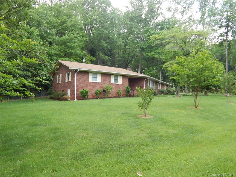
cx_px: 118
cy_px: 88
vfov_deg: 45.4
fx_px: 211
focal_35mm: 31
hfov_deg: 58.4
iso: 125
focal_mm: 5.6
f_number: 3.2
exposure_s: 1/125
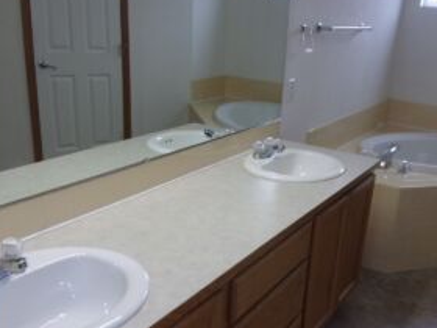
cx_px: 275
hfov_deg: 46.4
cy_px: 212
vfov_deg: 35.7
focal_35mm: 40
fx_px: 505
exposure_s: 1/34
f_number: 3.9
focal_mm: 5.1
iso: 160
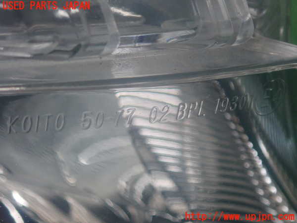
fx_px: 858
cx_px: 148
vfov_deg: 14.8
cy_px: 112
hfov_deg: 19.6
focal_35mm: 100
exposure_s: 1/160
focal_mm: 18
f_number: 4.9
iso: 800
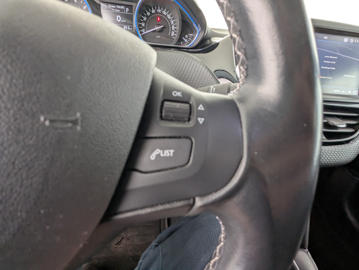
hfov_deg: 94.4
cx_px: 180
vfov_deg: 78.2
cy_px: 135
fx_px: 166
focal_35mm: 16
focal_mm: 2.35
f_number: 2.2
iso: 137
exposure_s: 1/42.3
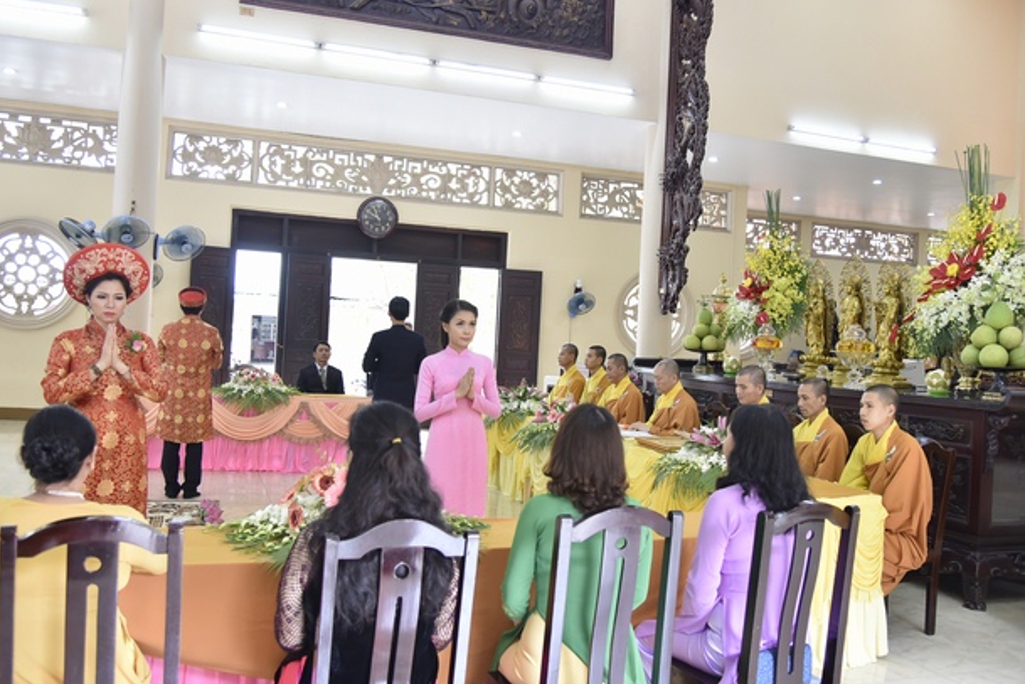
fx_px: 911
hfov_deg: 58.7
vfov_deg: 41.1
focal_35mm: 32
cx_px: 510
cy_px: 324
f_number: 4
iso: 800
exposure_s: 1/50
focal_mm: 30
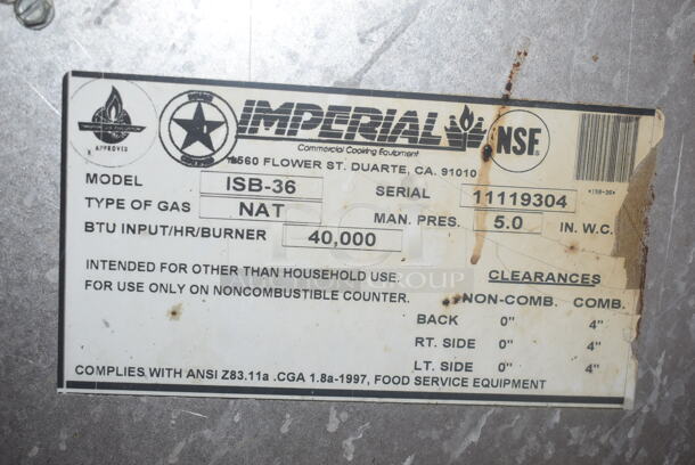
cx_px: 348
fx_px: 986
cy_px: 232
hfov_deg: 38.8
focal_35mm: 51
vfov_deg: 26.5
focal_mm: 34
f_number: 5.6
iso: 200
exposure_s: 1/30
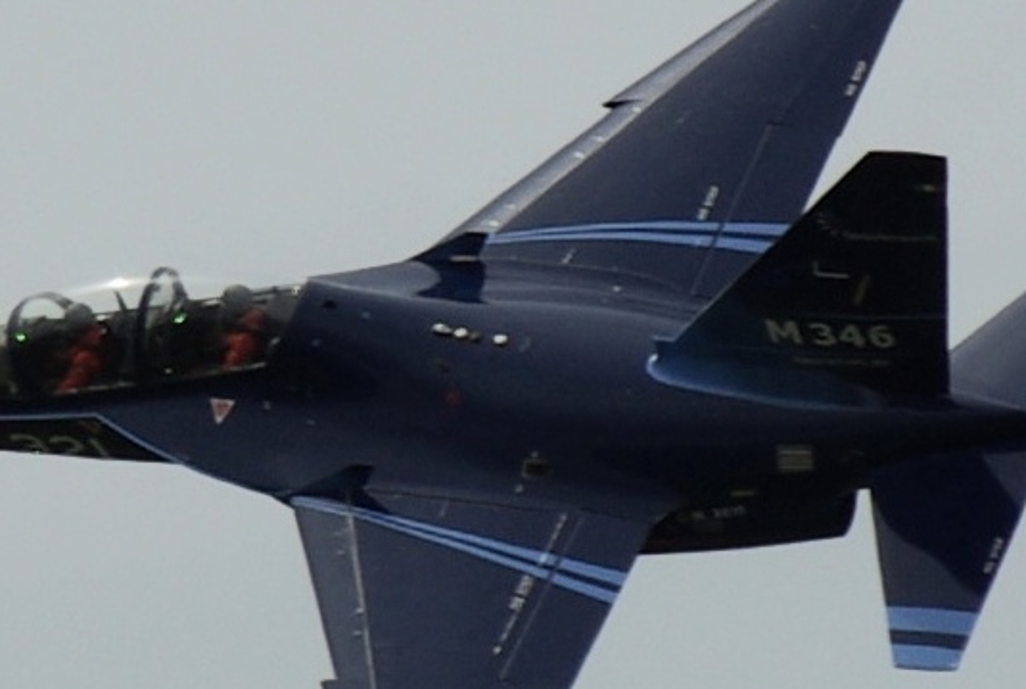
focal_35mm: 486
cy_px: 422
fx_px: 13878
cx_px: 421
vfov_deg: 2.8
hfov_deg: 4.2
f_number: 9.5
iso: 100
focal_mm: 200
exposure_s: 1/500
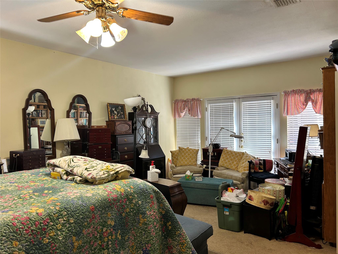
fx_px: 254
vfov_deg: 53.1
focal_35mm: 26
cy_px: 127
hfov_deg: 67.3
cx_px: 169
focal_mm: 5.7
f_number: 1.5
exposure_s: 1/60
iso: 64
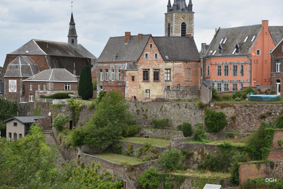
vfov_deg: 13.7
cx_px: 142
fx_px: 787
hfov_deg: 20.4
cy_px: 94
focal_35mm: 100
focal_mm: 100
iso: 320
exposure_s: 1/250
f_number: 8
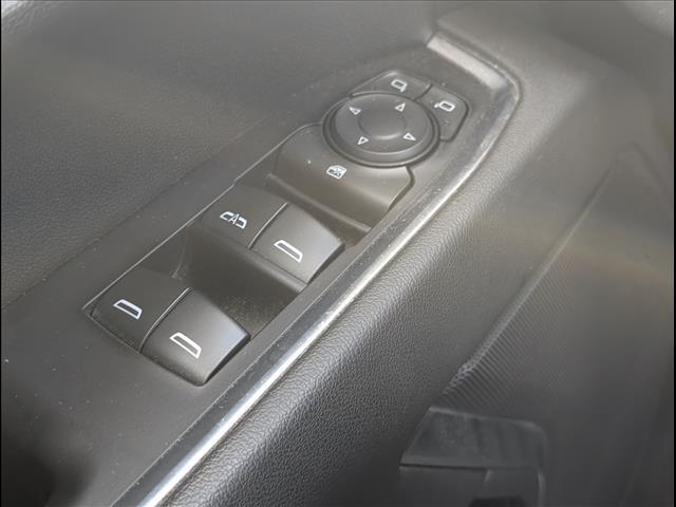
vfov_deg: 29.7
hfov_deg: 38.9
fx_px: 957
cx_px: 338
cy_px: 254
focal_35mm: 49
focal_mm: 6.9
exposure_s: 1/84
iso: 448
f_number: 1.68
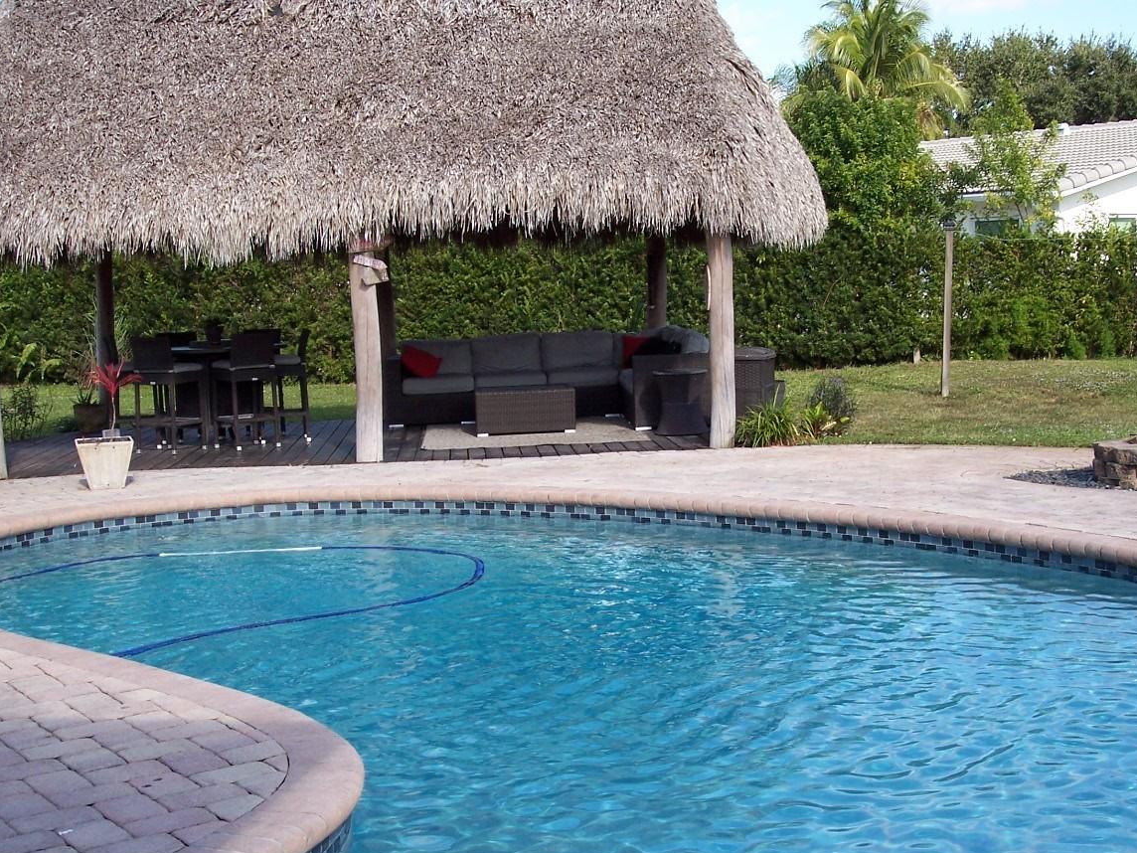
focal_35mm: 51
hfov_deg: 37.5
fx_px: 1675
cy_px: 462
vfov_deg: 28.5
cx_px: 598
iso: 100
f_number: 3.4
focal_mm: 8
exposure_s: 1/350
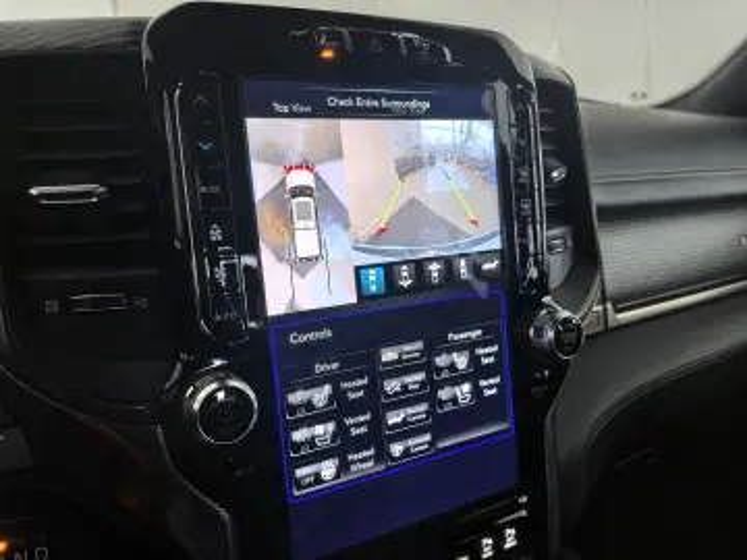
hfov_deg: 65.3
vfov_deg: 51.4
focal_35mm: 27
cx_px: 374
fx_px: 583
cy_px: 280
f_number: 2
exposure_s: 1/60
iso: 400
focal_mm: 6.98
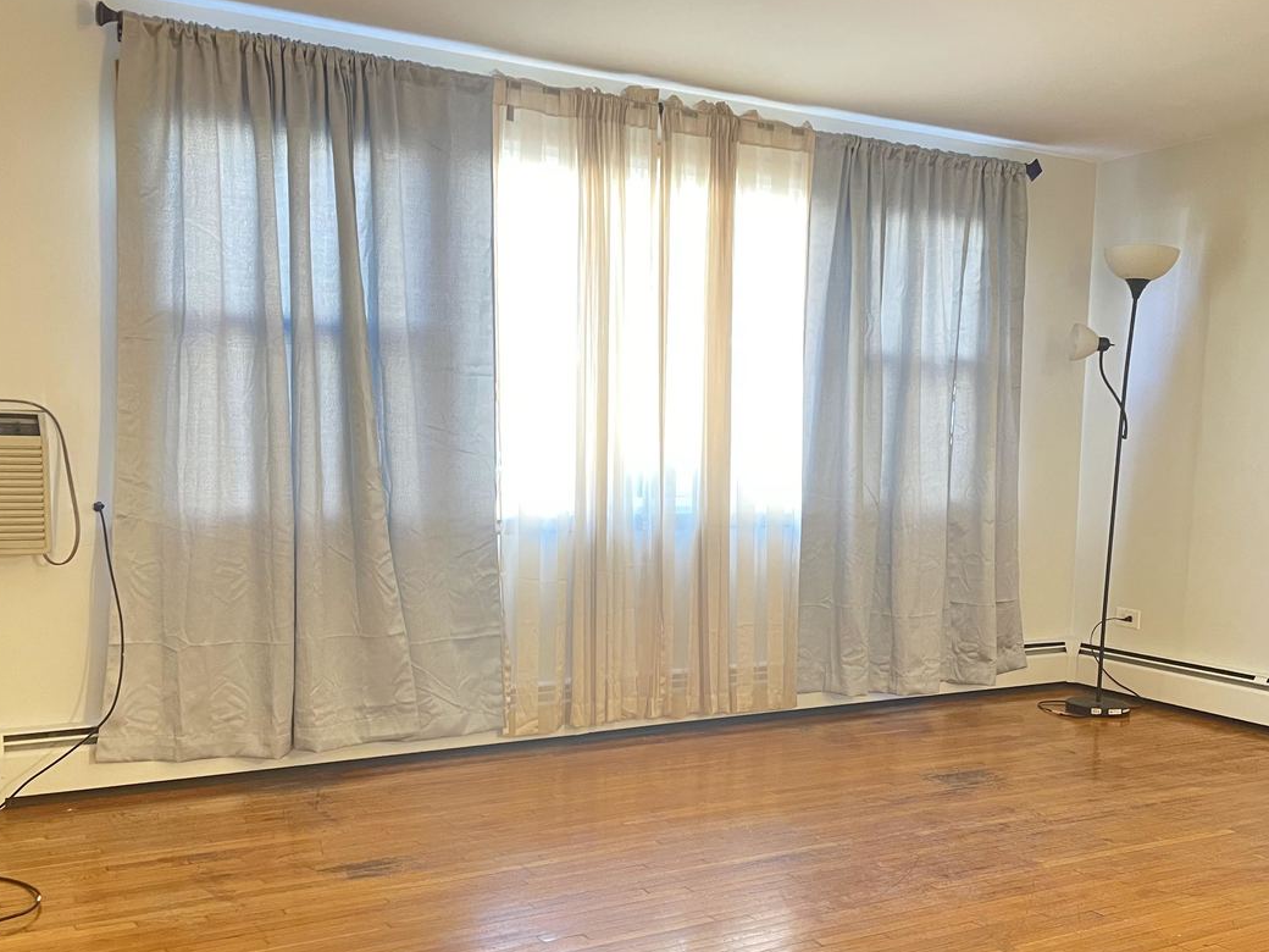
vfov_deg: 39.4
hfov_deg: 51.3
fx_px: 1320
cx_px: 665
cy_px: 603
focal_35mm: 36
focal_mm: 4.2
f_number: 1.6
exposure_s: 1/40
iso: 500
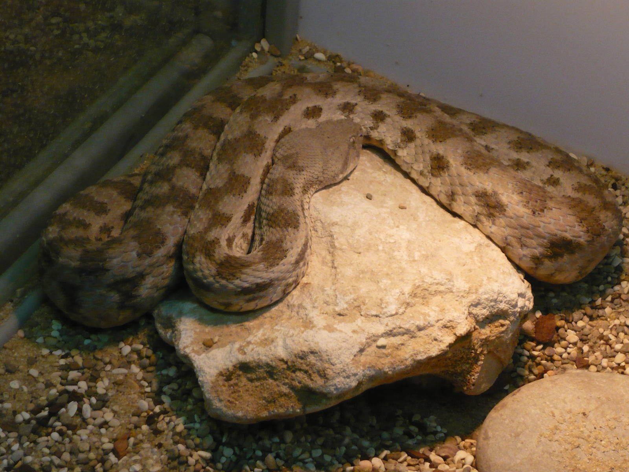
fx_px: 1817
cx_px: 314
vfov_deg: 14.8
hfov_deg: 19.6
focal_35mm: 100
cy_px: 236
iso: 400
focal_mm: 16.5
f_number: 5.1
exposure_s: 1/60
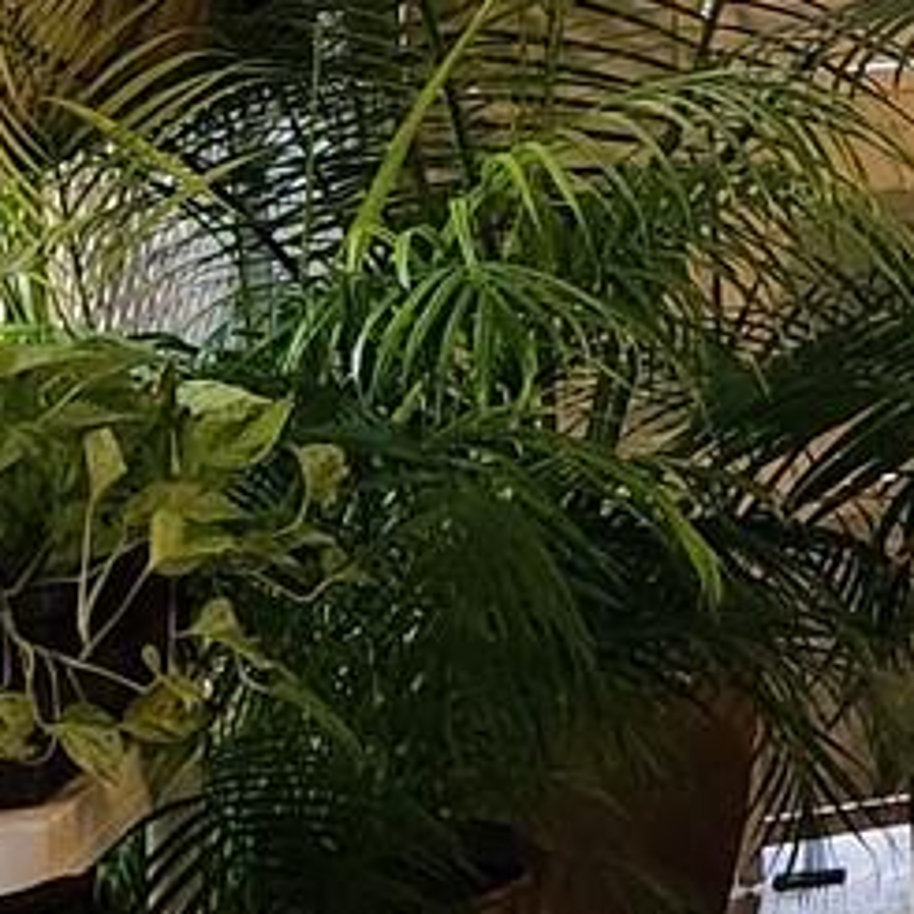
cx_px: 1645
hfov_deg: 12.1
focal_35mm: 133
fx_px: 3973
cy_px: -104
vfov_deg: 12.9
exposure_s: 1/120
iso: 800
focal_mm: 5.4
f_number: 1.8
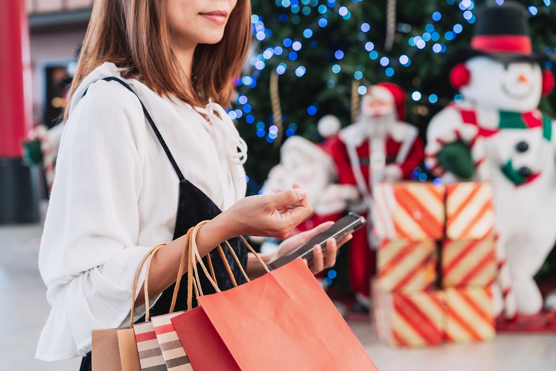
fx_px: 849
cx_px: 278
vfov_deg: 24.6
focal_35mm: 55
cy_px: 186
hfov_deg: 36.2
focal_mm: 55
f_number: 4
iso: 200
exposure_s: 1/25
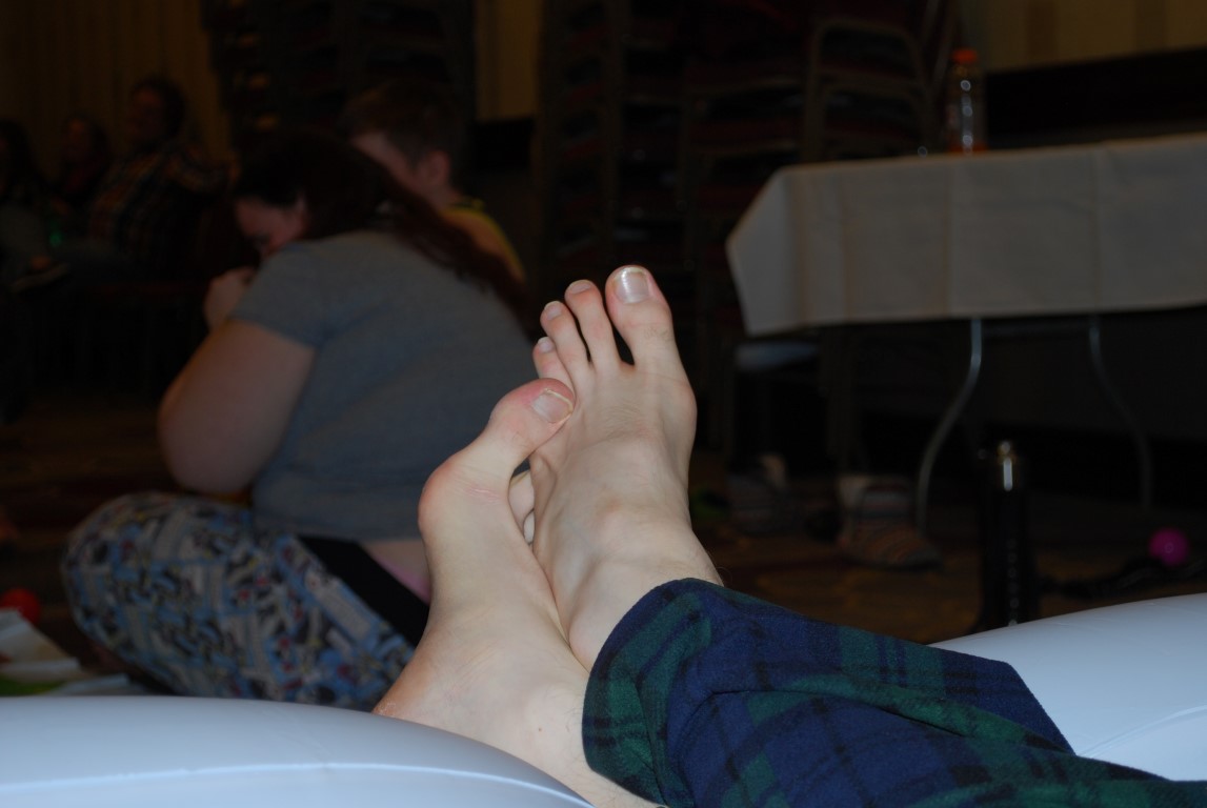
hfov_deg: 29.8
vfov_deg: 20.2
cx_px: 604
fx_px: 2266
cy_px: 404
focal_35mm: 68
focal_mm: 45
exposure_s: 1/60
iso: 200
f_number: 5.3
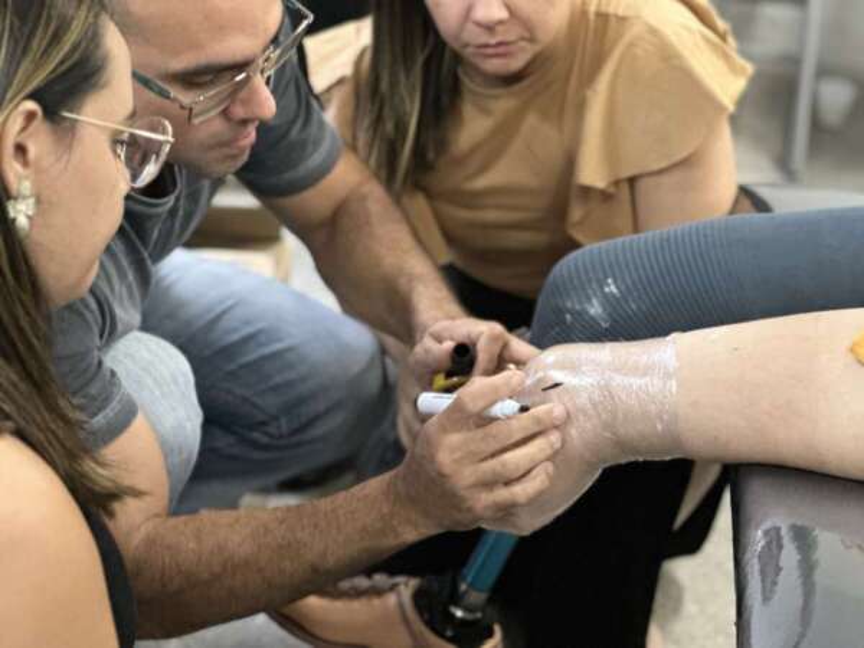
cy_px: 324
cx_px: 432
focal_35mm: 77
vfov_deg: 19.1
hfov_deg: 25.3
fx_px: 1922
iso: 500
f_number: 2.8
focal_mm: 9
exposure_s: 1/15
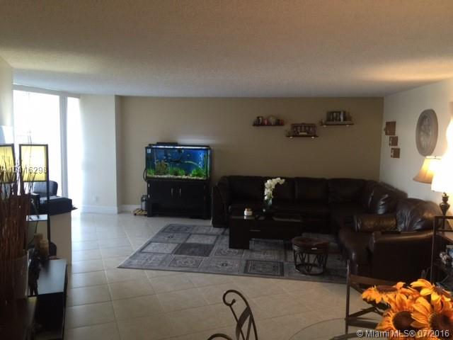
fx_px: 380
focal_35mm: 29
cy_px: 170
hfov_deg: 61.7
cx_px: 226
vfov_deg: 48.2
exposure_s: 1/15
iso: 50
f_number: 2.2
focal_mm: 4.15
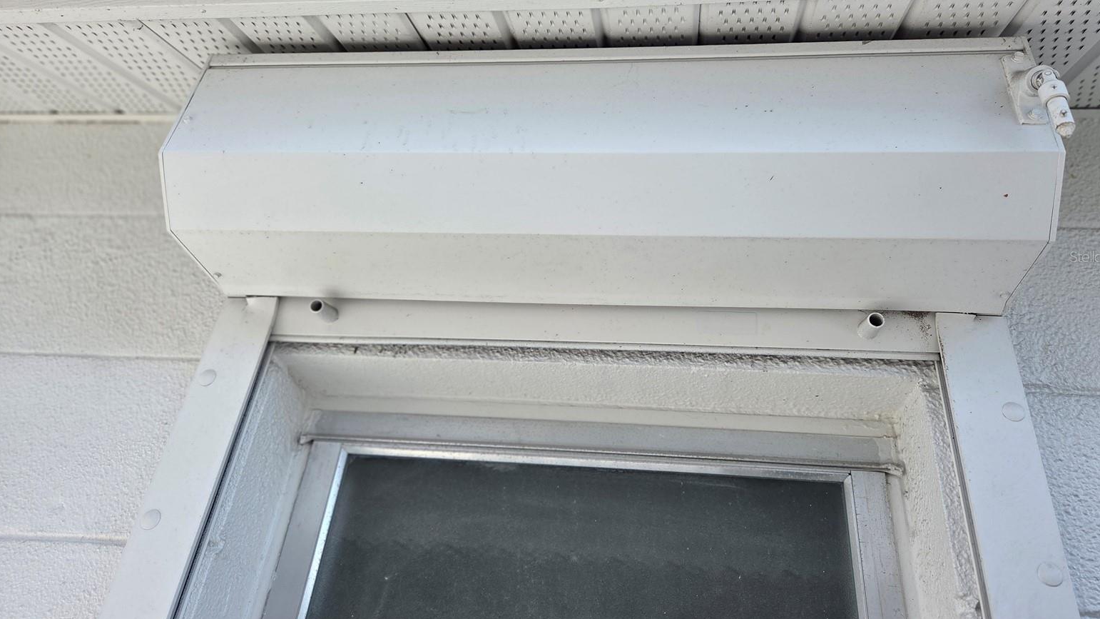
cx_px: 566
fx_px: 758
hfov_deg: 71.9
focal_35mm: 26
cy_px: 256
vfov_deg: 44.2
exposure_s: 1/1387
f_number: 1.8
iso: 80
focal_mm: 5.4
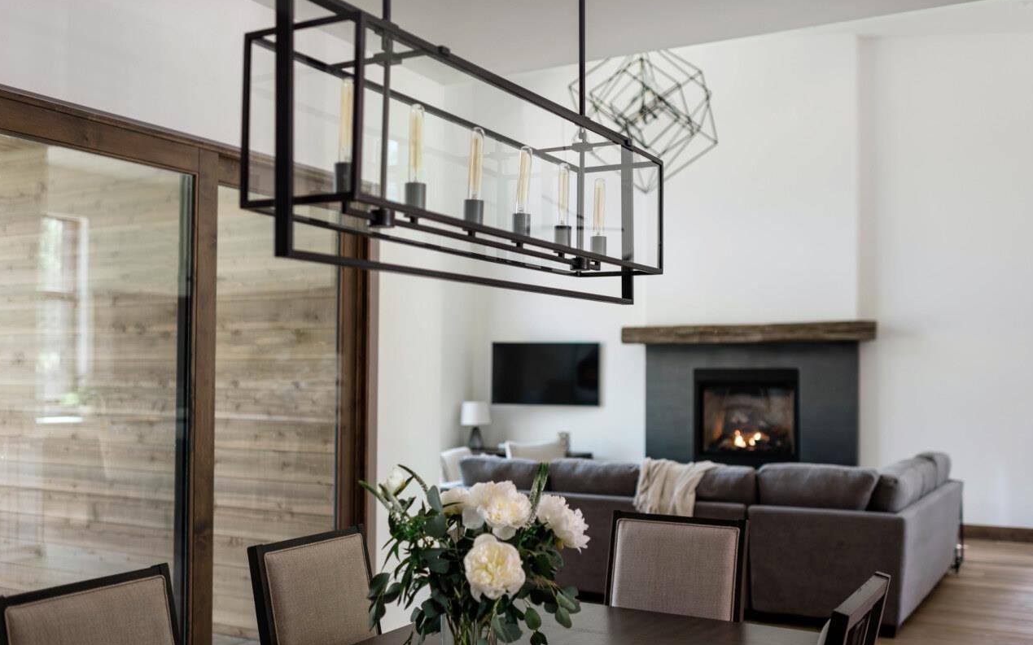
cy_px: 343
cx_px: 517
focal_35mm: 36
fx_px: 1013
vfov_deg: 35.3
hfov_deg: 54.0
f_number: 2.2
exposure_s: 1/160
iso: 320
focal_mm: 35
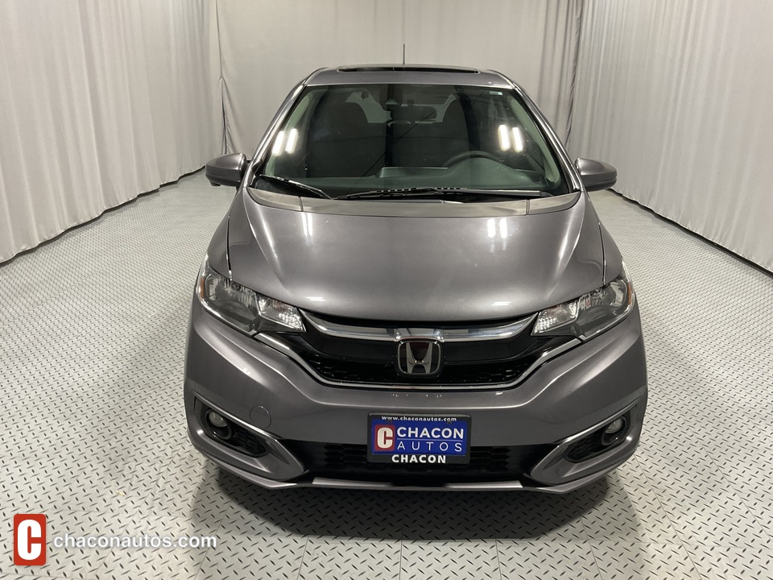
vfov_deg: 48.2
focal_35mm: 29
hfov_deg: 61.7
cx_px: 386
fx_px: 648
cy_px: 290
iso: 64
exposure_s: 1/50
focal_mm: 3
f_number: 1.8
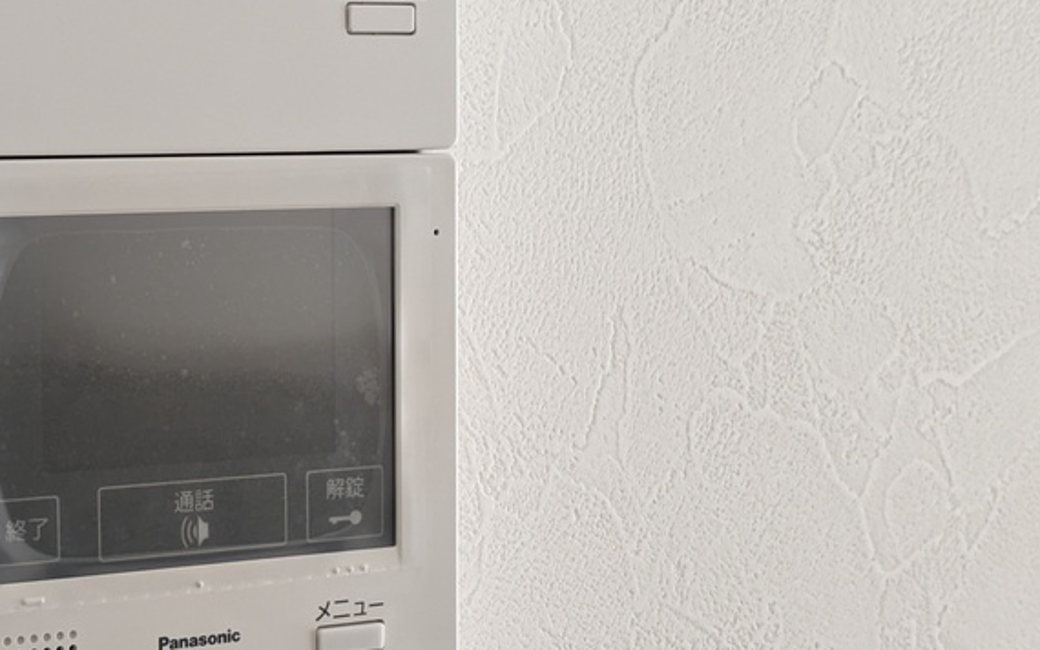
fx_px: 2579
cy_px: 413
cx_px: 218
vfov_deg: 14.3
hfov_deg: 22.5
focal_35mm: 91
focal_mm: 5.43
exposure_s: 1/24
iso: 105
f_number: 1.89
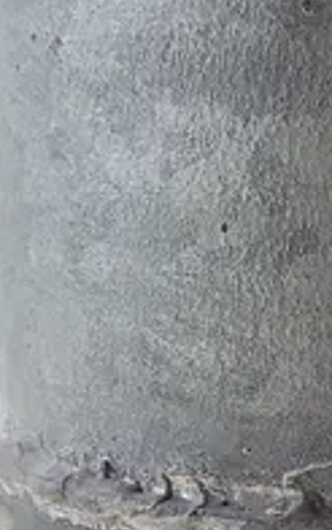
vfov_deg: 17.4
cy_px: 529
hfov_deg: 10.1
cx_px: 738
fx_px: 1689
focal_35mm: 117
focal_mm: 4.2
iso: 50
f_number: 1.7
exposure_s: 1/600
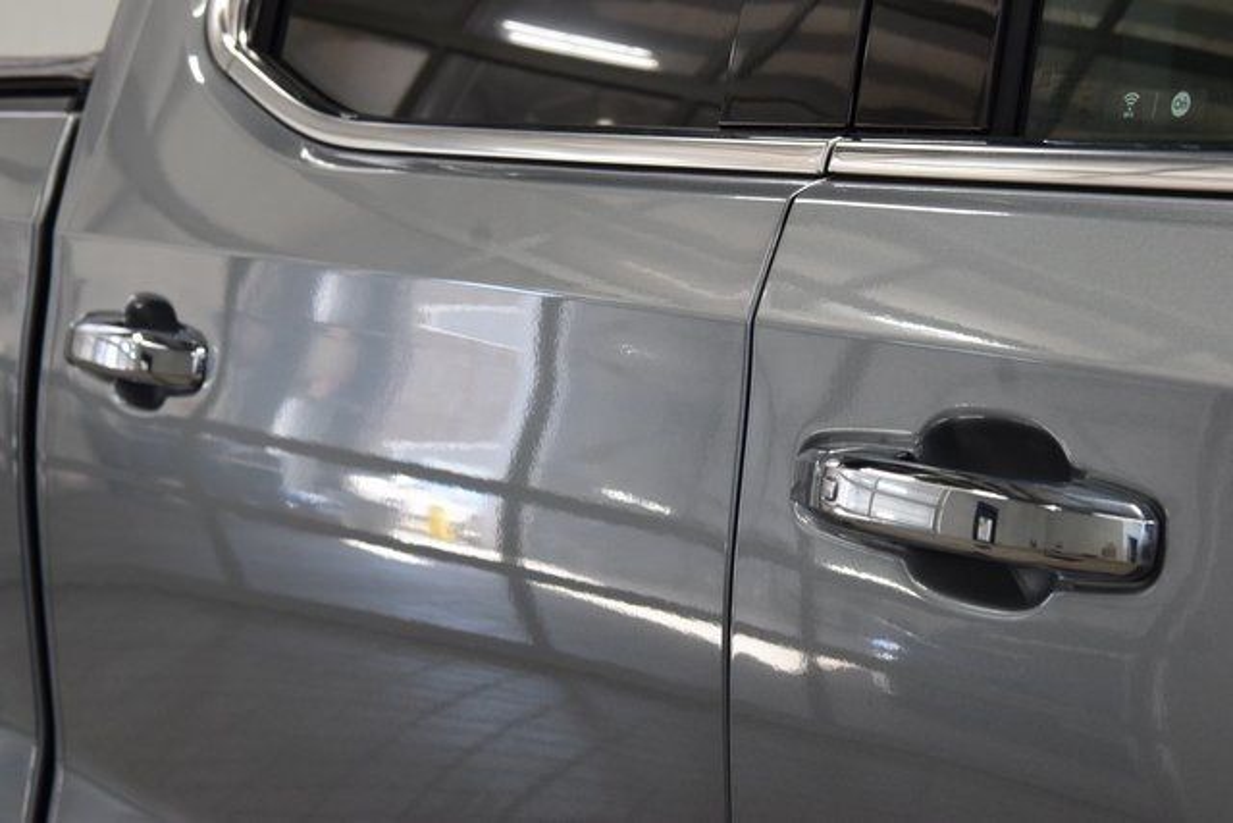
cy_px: 412
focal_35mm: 82
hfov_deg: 24.6
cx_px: 616
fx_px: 2826
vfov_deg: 16.6
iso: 1600
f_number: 8
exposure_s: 1/60
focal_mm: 55
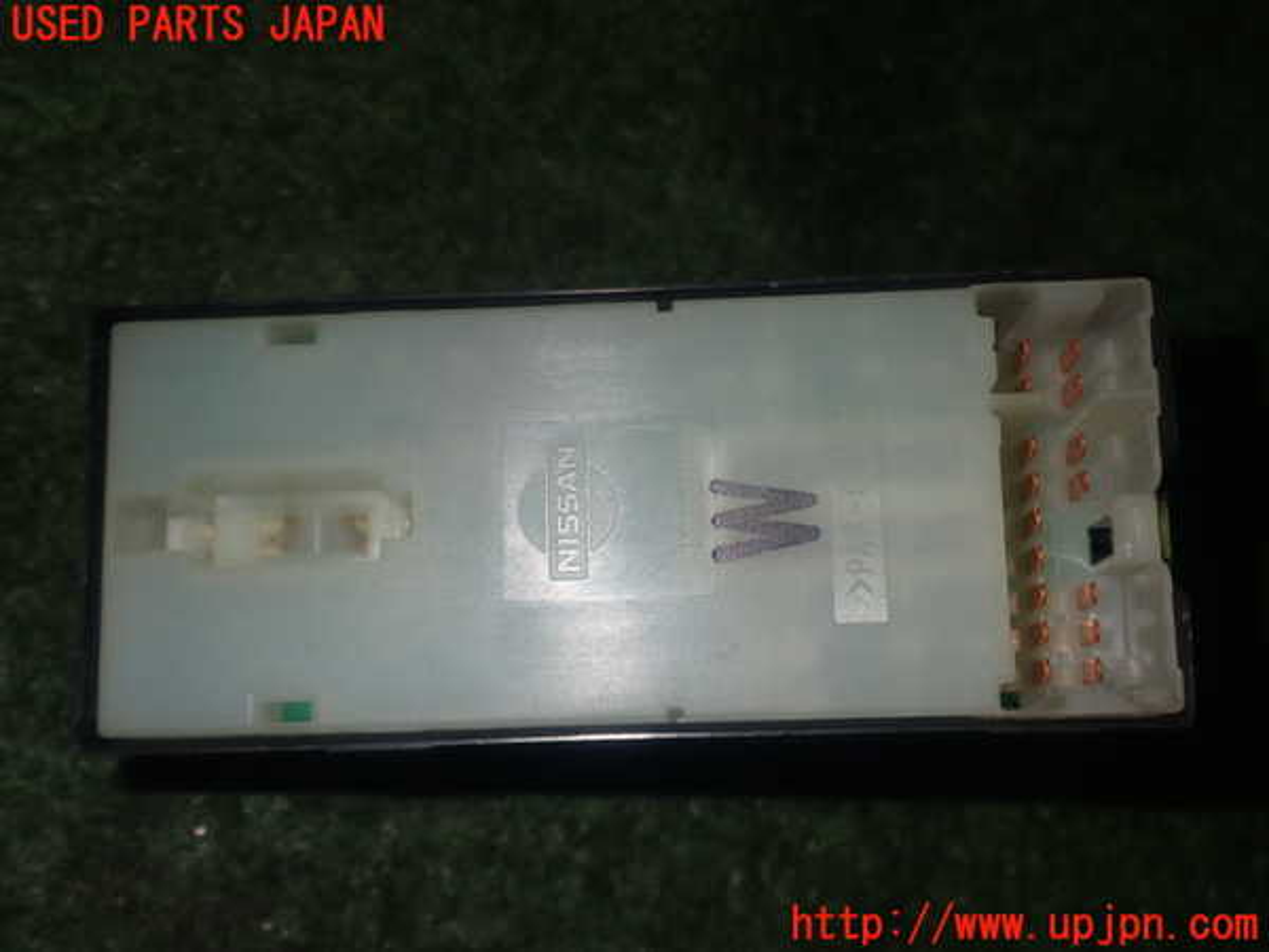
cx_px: 634
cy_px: 476
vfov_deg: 32.9
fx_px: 1613
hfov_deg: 42.9
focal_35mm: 44
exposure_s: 1/40
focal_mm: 7.84
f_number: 9
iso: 200
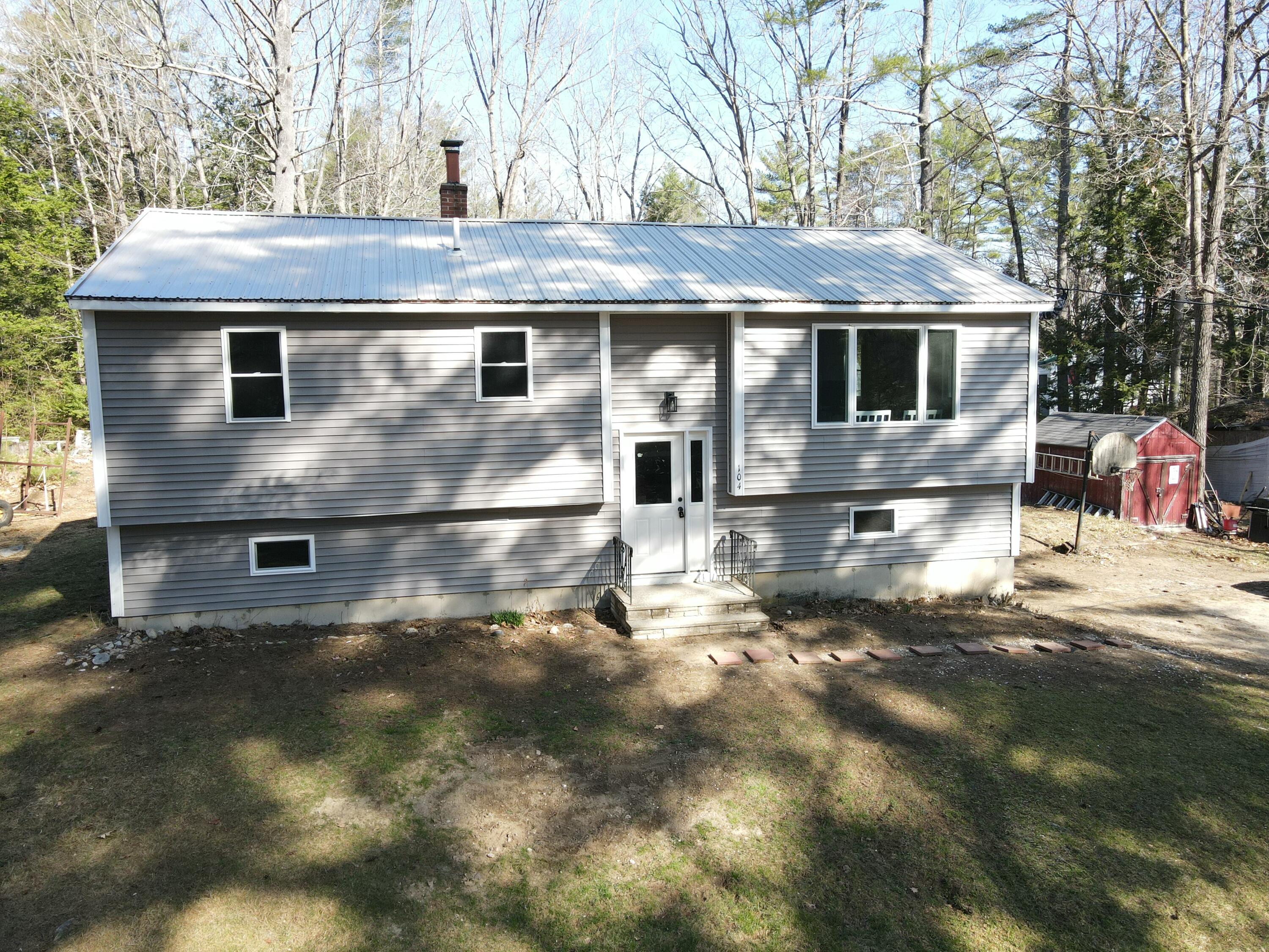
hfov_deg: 71.6
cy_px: 476
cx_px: 634
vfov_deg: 56.8
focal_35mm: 24
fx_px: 880
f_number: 2.8
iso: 100
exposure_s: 1/125
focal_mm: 4.5
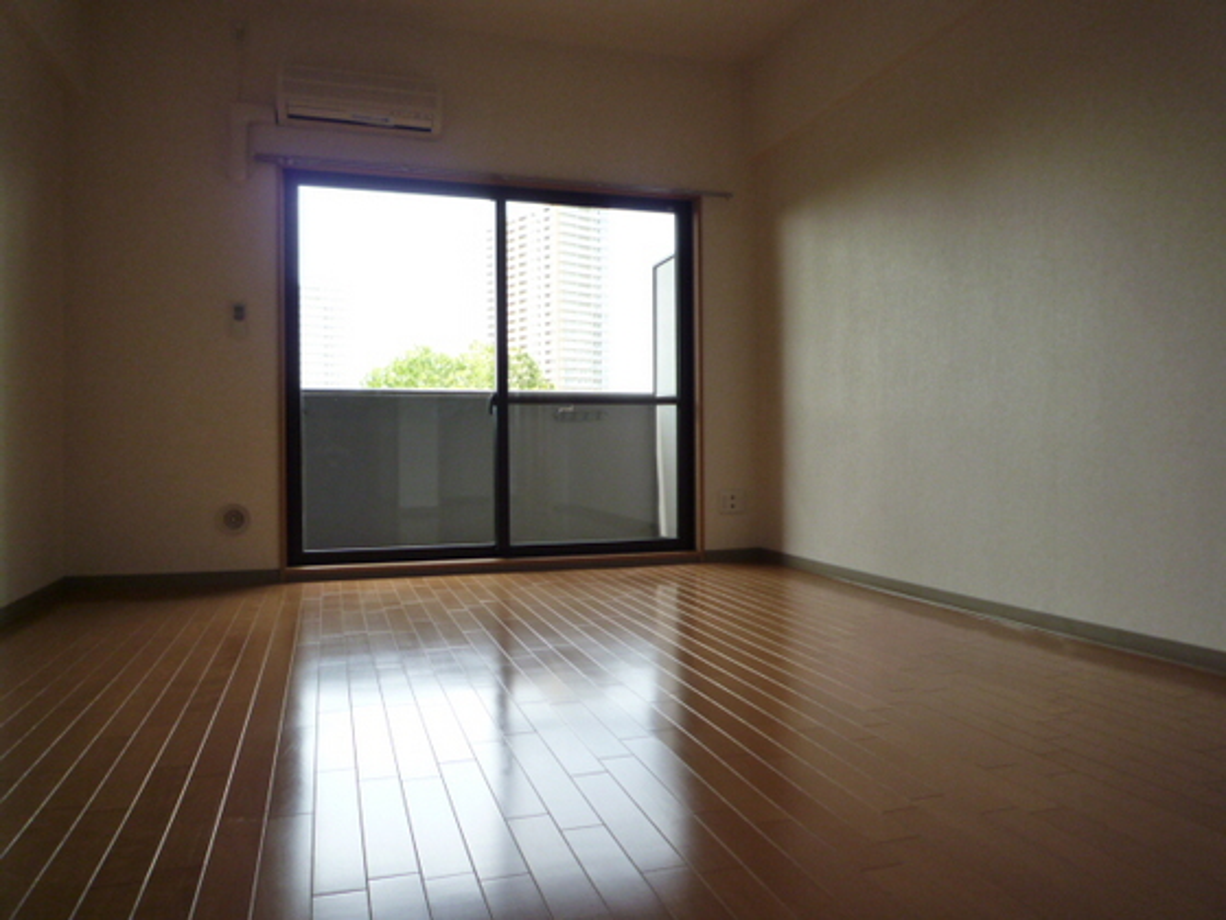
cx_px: 613
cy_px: 460
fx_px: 885
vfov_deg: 54.9
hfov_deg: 69.4
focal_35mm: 25
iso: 250
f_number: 2.8
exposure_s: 1/160
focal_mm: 4.4
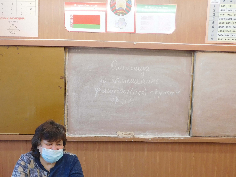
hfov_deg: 51.0
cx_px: 68
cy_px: 128
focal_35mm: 35
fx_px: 239
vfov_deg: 39.8
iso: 125
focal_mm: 4
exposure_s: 1/30
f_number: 3
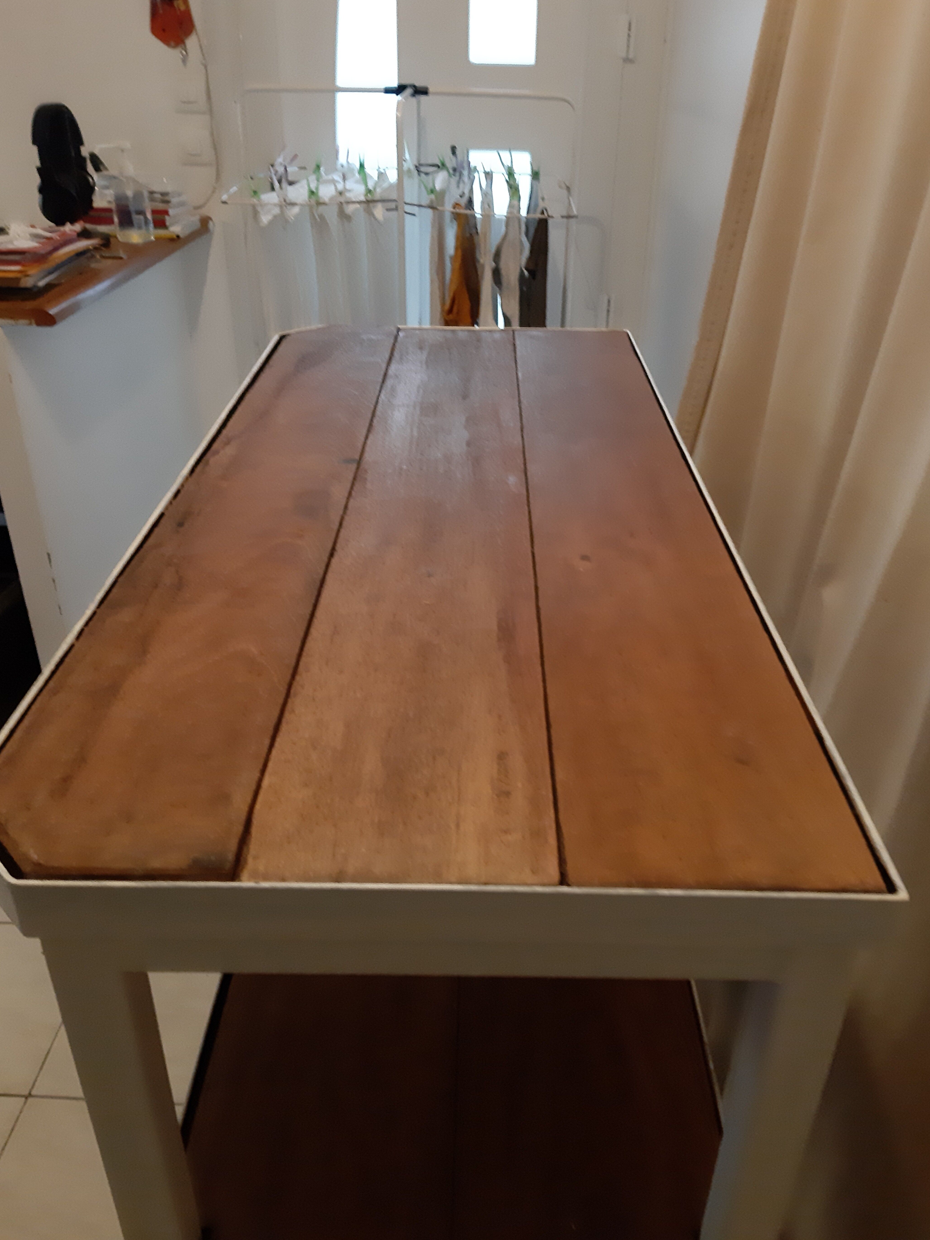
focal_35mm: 28
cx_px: 474
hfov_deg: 49.7
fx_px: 1003
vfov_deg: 63.4
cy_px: 607
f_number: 1.7
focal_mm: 3.93
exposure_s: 1/25
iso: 500
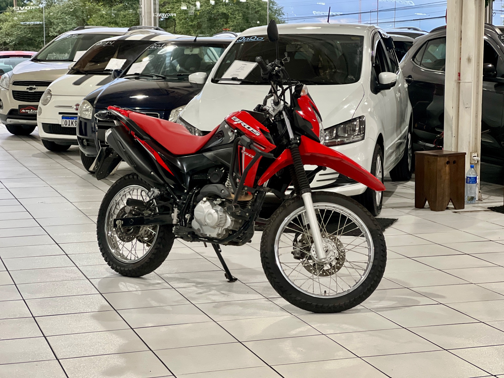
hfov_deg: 25.3
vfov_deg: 19.1
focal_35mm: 77
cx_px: 252
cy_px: 189
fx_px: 1121
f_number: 2.8
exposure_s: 1/40
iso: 320
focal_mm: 9
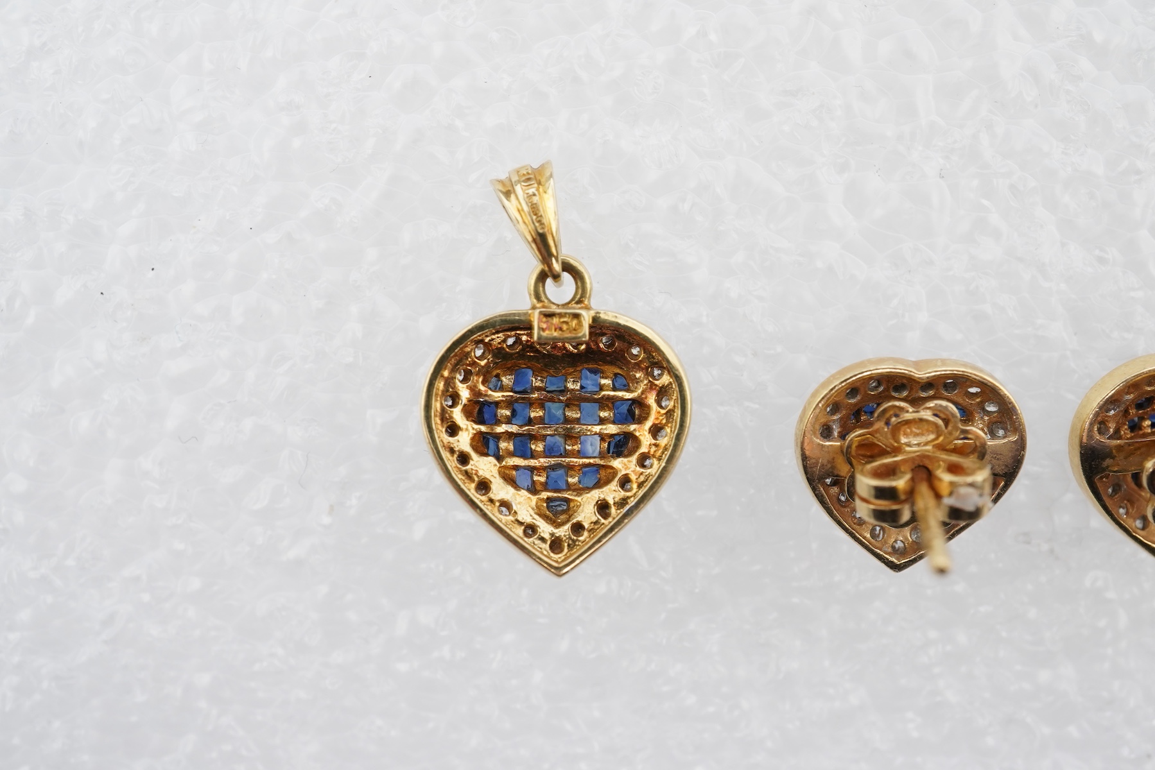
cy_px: 385
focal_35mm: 45
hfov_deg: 43.6
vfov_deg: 29.9
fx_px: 1444
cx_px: 578
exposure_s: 1/125
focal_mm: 30
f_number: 14
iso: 800
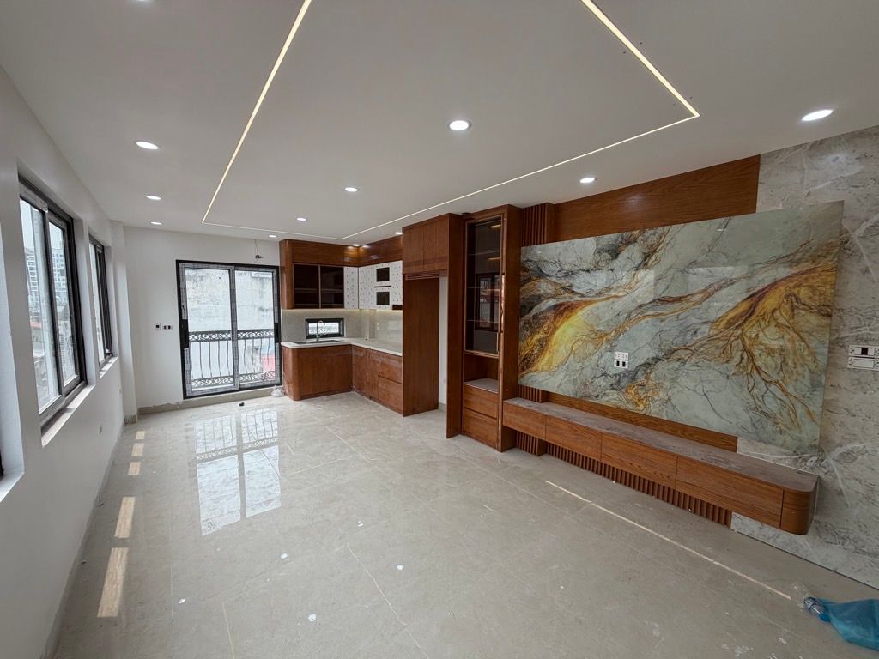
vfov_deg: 85.7
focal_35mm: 14
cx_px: 440
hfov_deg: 102.1
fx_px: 356
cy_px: 330
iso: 50
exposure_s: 1/411
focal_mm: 2.22
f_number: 2.2
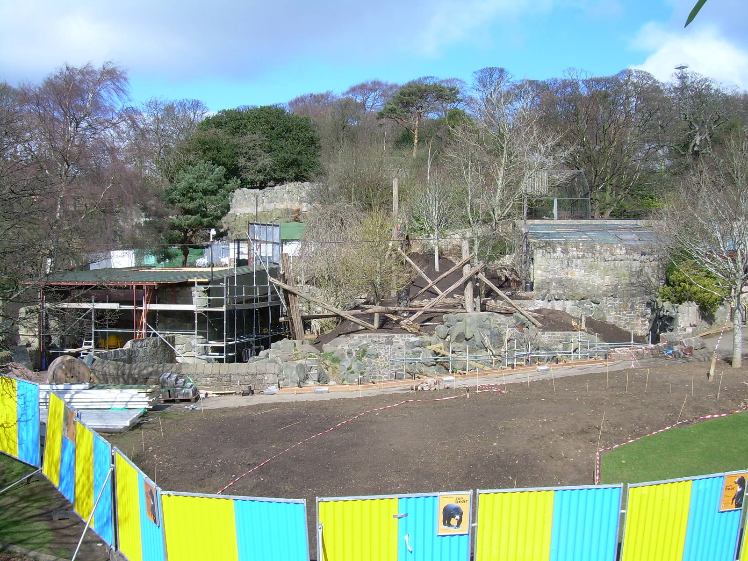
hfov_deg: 49.0
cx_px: 374
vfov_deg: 37.7
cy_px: 280
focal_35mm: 38
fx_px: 821
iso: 50
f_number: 4.6
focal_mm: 6.3
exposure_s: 1/297
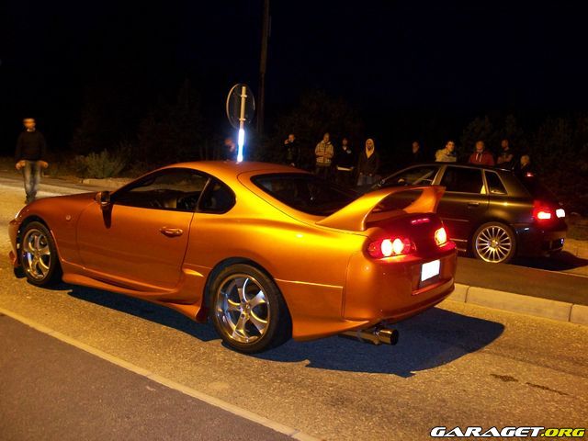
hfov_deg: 51.4
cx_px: 294
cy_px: 220
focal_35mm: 36
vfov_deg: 39.7
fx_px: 612
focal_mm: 6
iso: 160
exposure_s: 1/2
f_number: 2.7
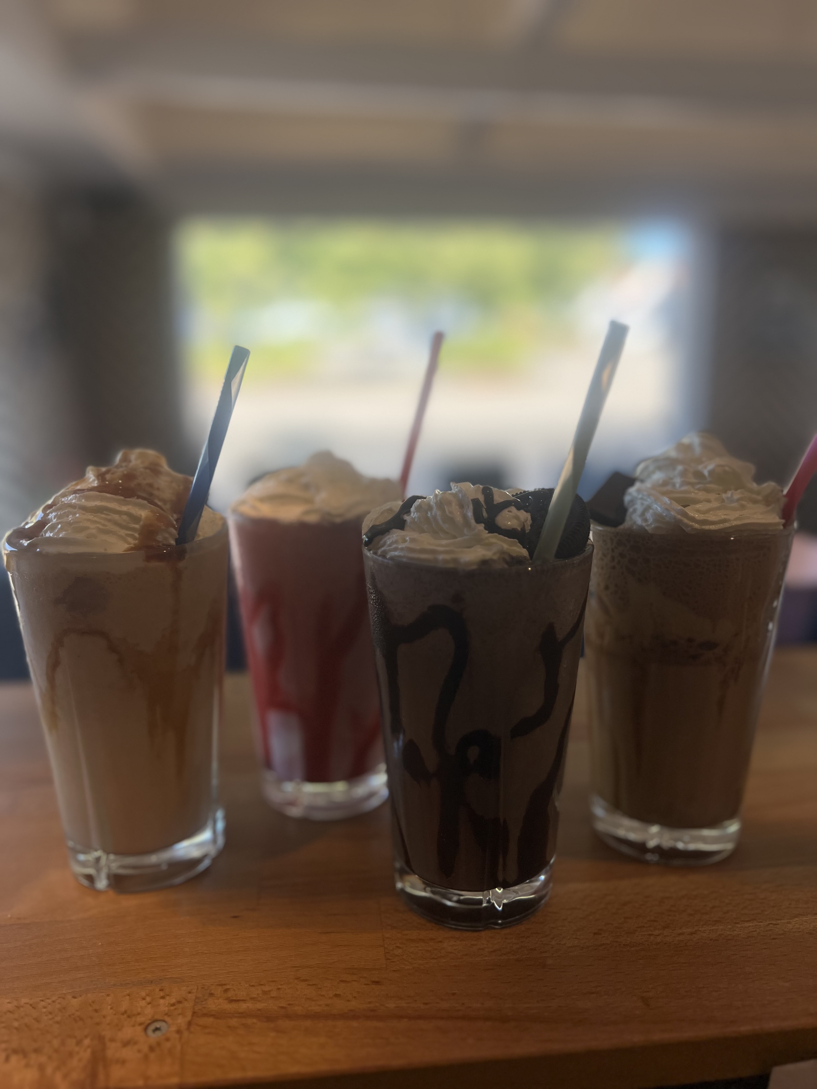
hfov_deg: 53.1
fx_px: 818
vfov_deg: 67.3
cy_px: 544
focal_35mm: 26
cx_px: 408
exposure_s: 1/982
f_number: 1.5
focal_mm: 5.7
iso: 50
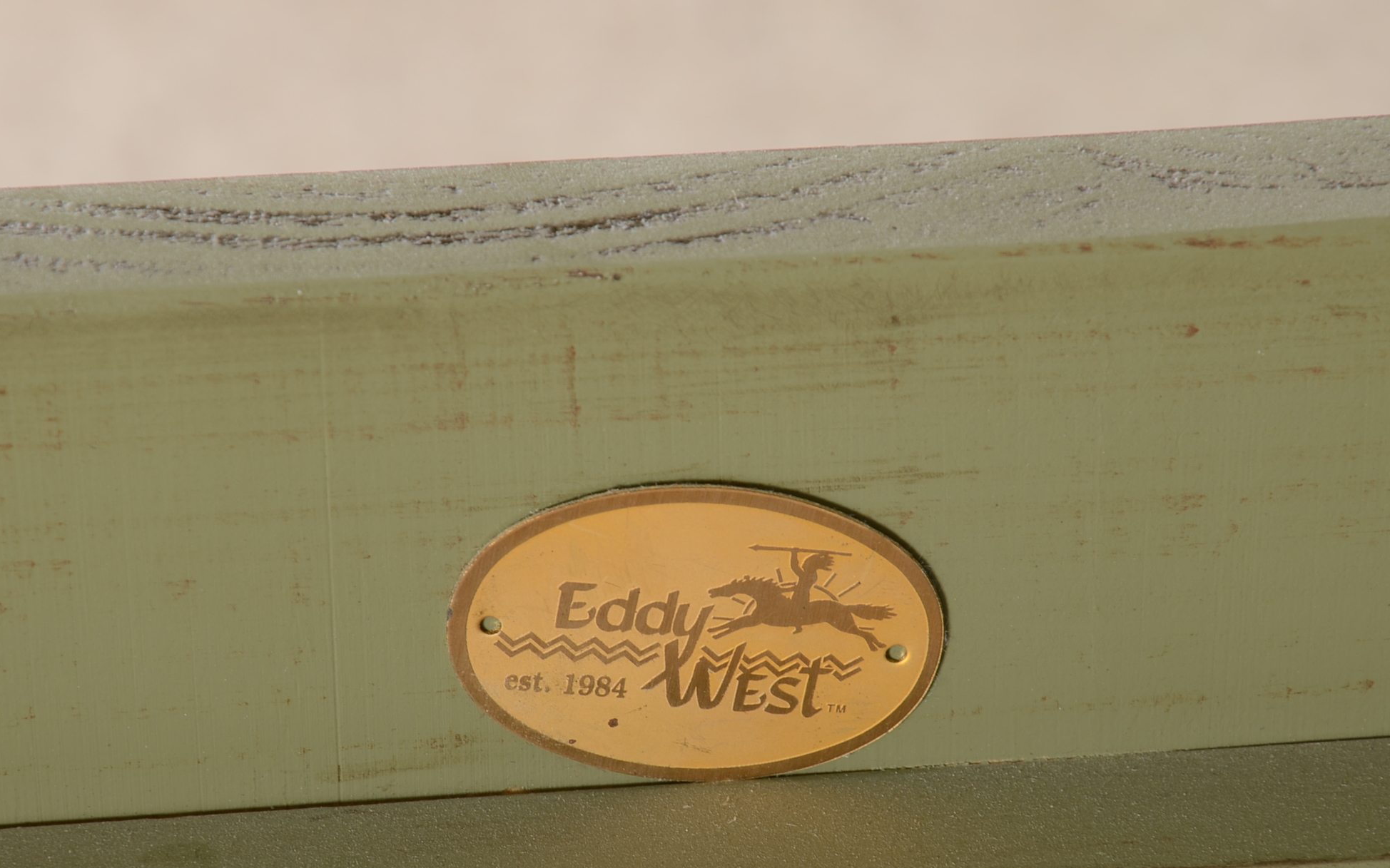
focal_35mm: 203
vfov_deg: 6.5
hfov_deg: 10.3
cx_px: 705
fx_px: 7676
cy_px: 571
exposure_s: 1/160
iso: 125
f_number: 10
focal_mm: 105
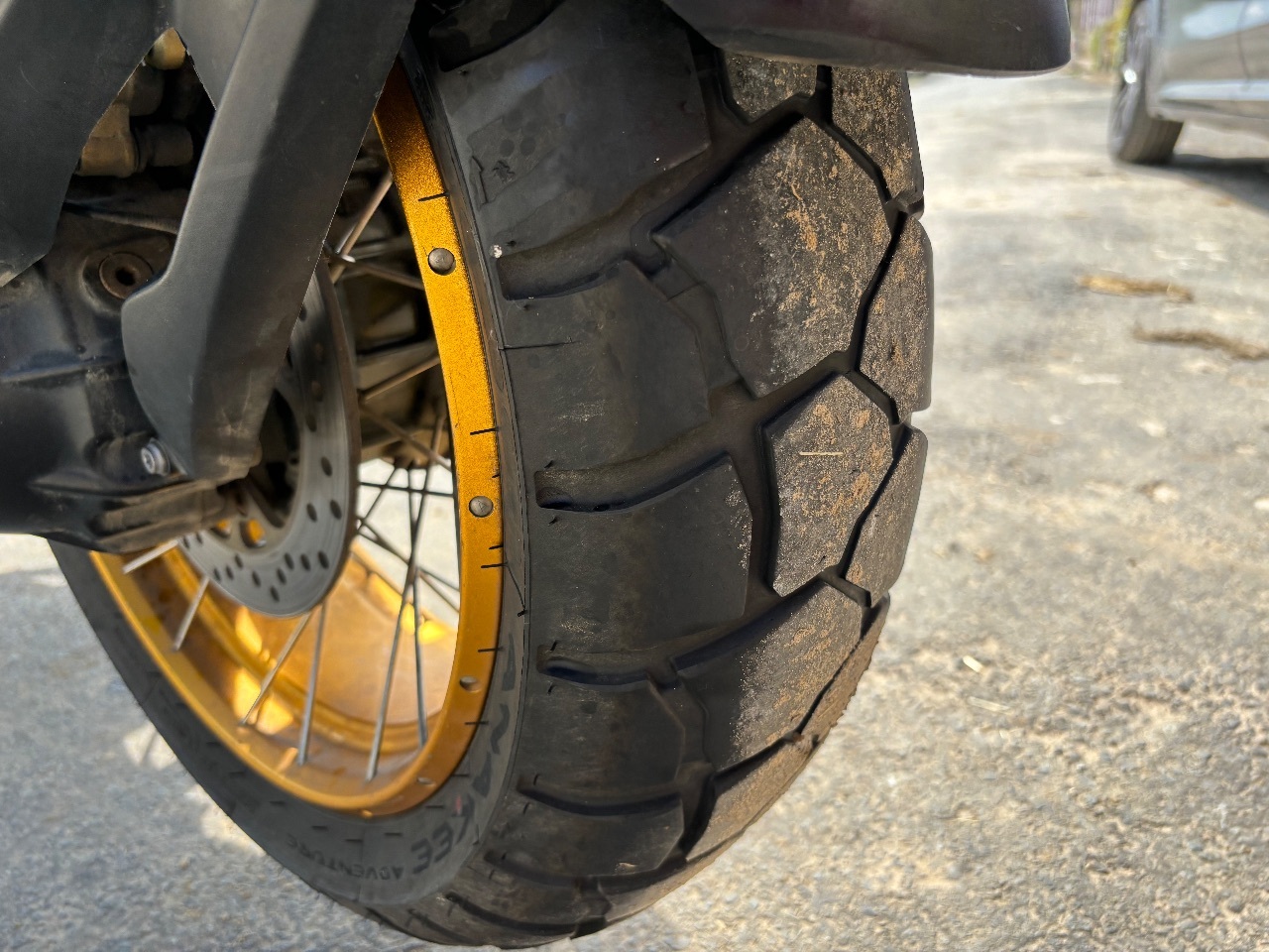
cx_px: 634
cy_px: 476
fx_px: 953
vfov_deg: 53.1
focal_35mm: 26
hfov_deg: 67.3
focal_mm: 5.96
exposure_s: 1/818
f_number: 1.6
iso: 50
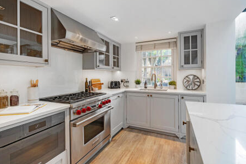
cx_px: 125
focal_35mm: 17
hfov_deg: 93.3
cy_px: 79
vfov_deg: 70.5
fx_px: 116
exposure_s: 1/5
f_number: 7.1
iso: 100
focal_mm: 16
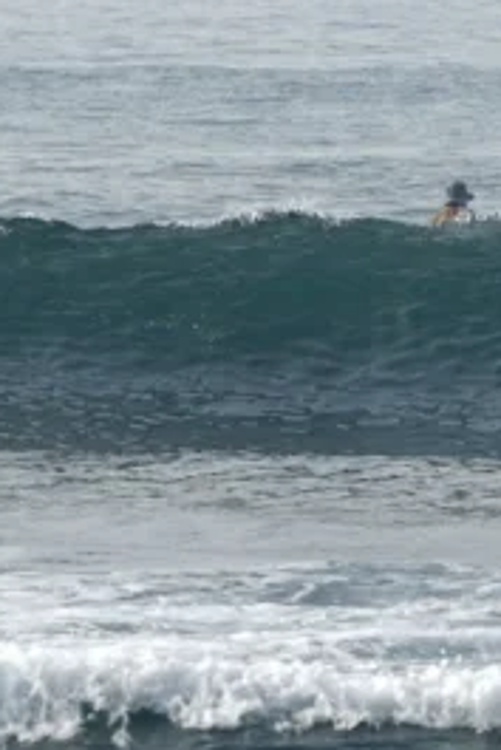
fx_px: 16114
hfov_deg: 1.8
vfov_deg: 2.7
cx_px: 473
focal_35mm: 773
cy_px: 330
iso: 50
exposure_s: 1/160
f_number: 5.6
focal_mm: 200
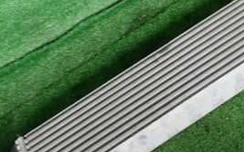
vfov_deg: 22.0
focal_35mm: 59
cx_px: 164
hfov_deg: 34.2
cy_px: 75
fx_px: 392
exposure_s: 1/60
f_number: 2.8
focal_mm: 4.5
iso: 100
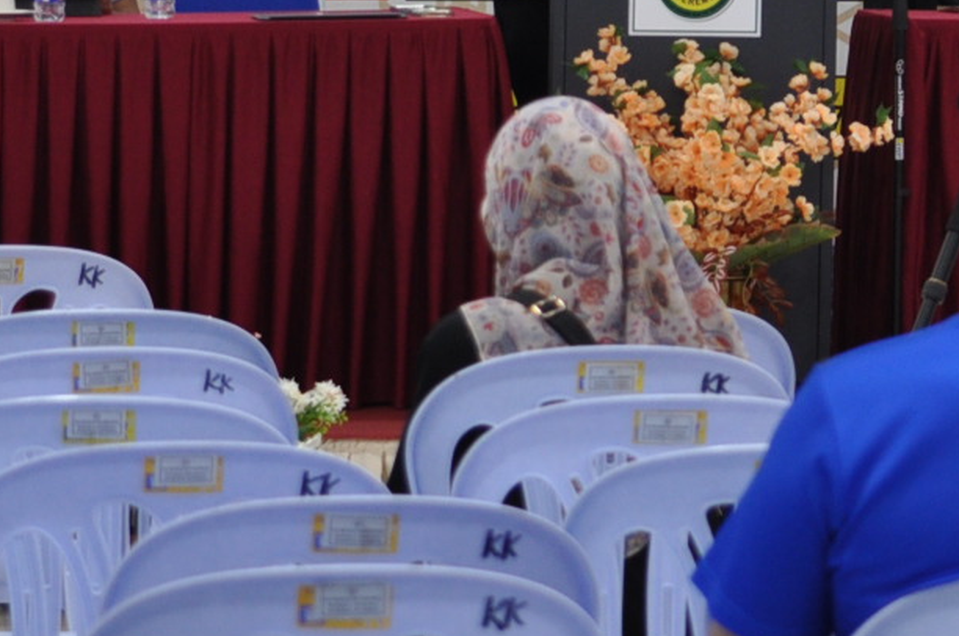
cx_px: 818
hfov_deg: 6.8
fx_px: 8112
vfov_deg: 4.5
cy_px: -133
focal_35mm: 305
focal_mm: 58
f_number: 4.5
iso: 400
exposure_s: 1/40
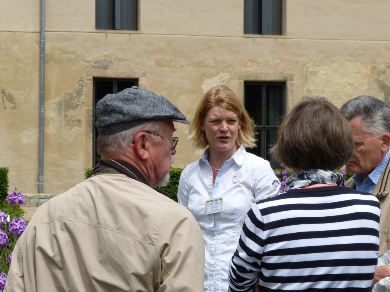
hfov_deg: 20.7
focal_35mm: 95
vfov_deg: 15.6
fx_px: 1070
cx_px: 195
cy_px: 146
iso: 100
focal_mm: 17.2
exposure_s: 1/500
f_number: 5
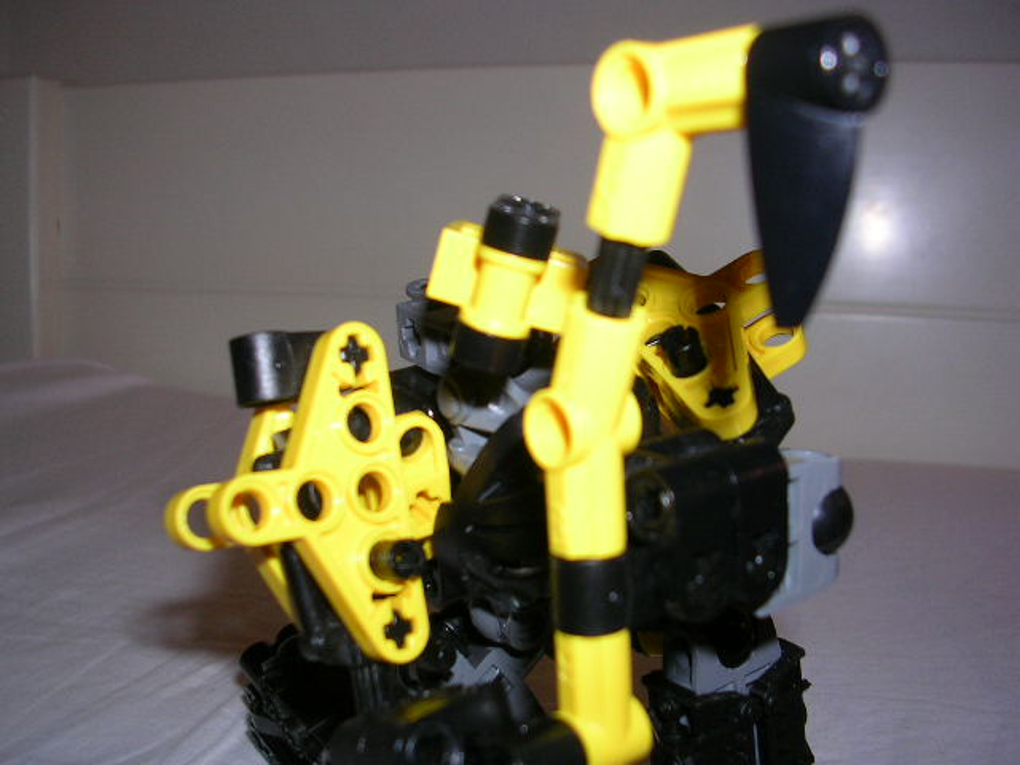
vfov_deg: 37.7
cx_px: 510
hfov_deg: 49.0
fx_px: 1120
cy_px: 382
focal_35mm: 38
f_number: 2.8
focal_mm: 5.8
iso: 50
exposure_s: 1/60.1
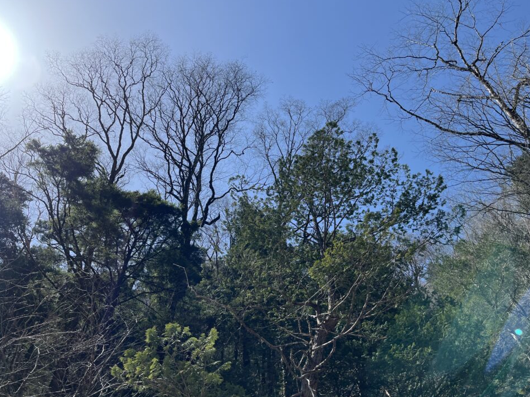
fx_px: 429
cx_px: 246
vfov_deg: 49.7
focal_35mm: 28
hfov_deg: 63.4
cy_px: 189
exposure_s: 1/2967
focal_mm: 5.1
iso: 50
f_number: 1.6
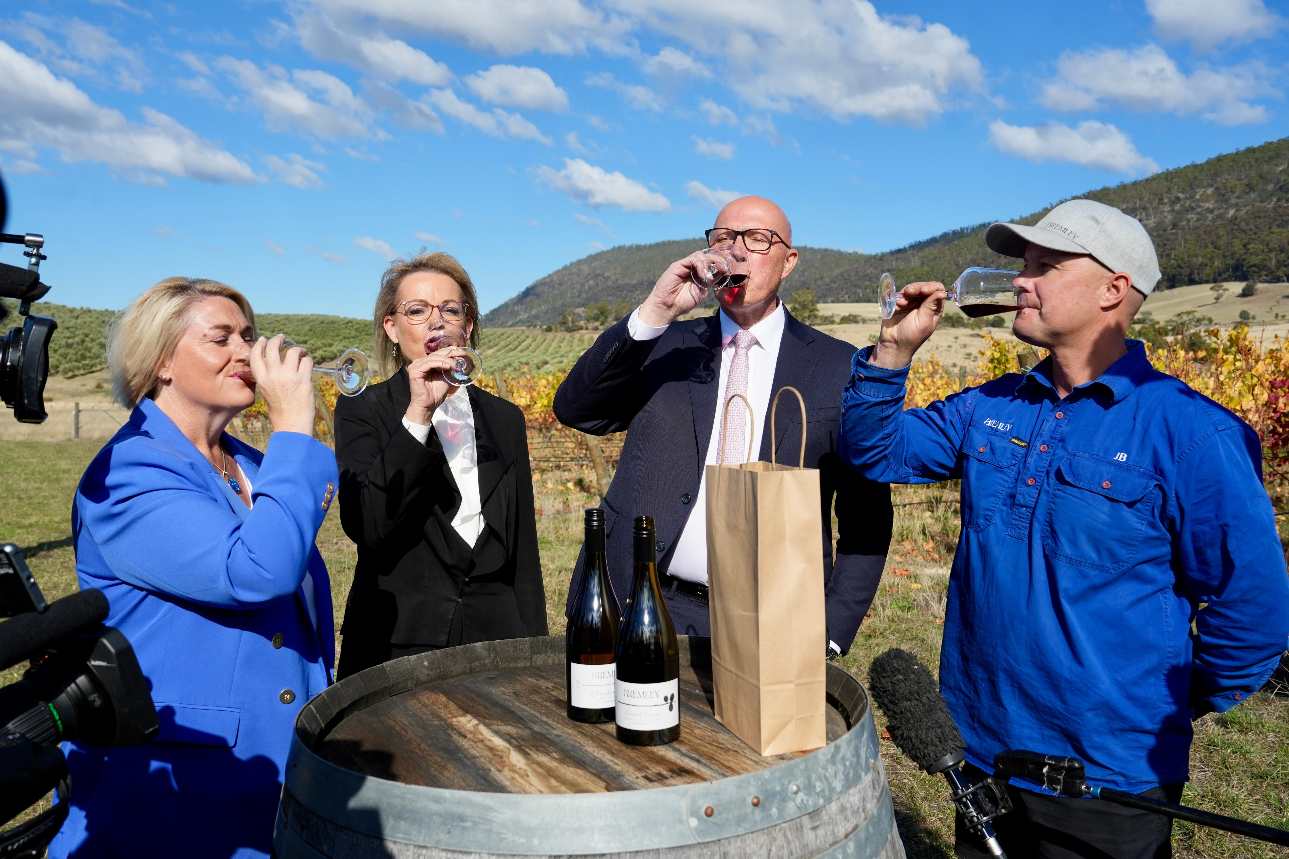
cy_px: 430
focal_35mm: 30
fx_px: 1074
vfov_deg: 43.6
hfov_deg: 61.9
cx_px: 644
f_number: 6.3
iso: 200
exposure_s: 1/1000
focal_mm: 30
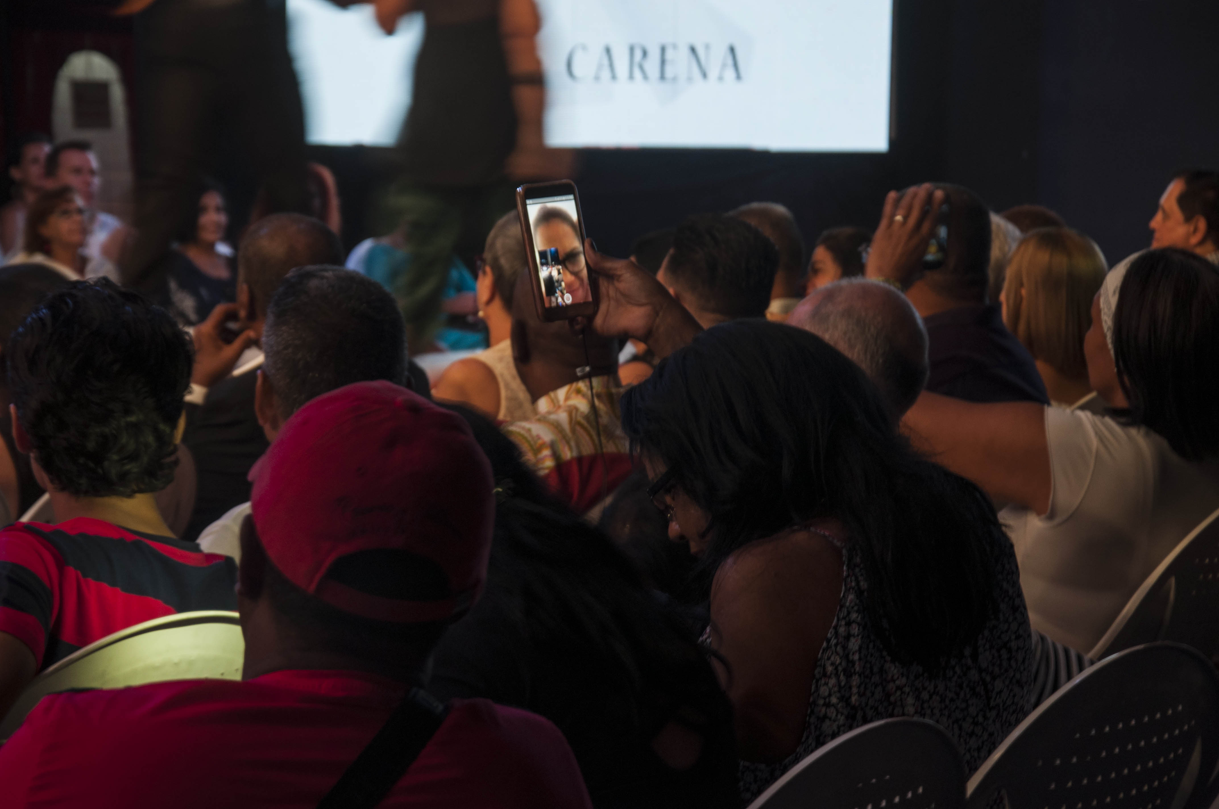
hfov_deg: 19.5
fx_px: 3551
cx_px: 610
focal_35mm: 105
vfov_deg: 13.0
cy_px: 404
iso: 200
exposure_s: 1/13
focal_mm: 70
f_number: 11
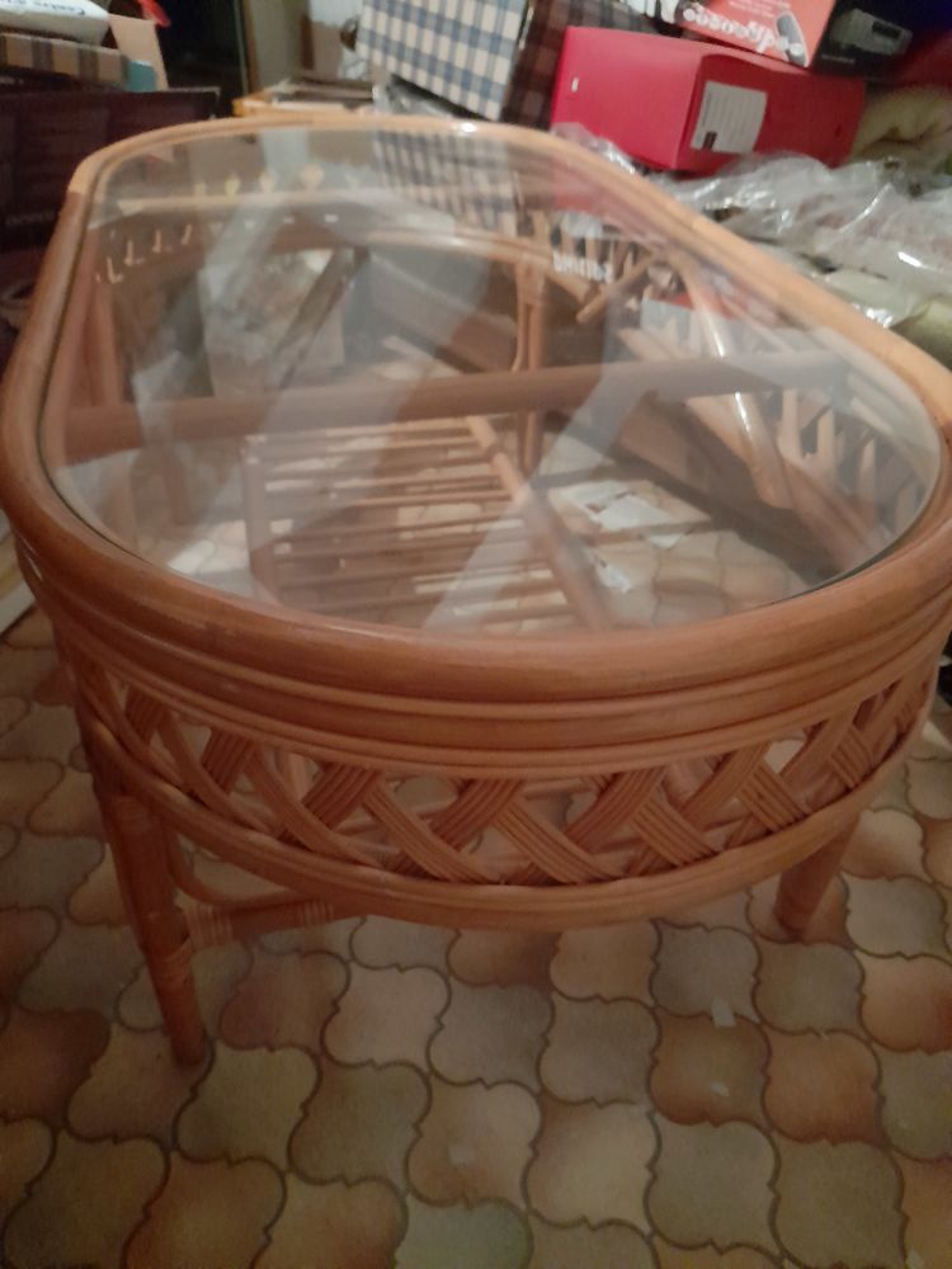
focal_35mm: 25
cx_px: 476
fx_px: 917
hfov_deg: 54.9
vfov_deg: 69.4
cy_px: 634
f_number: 2
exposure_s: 1/10
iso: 800
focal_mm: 4.6
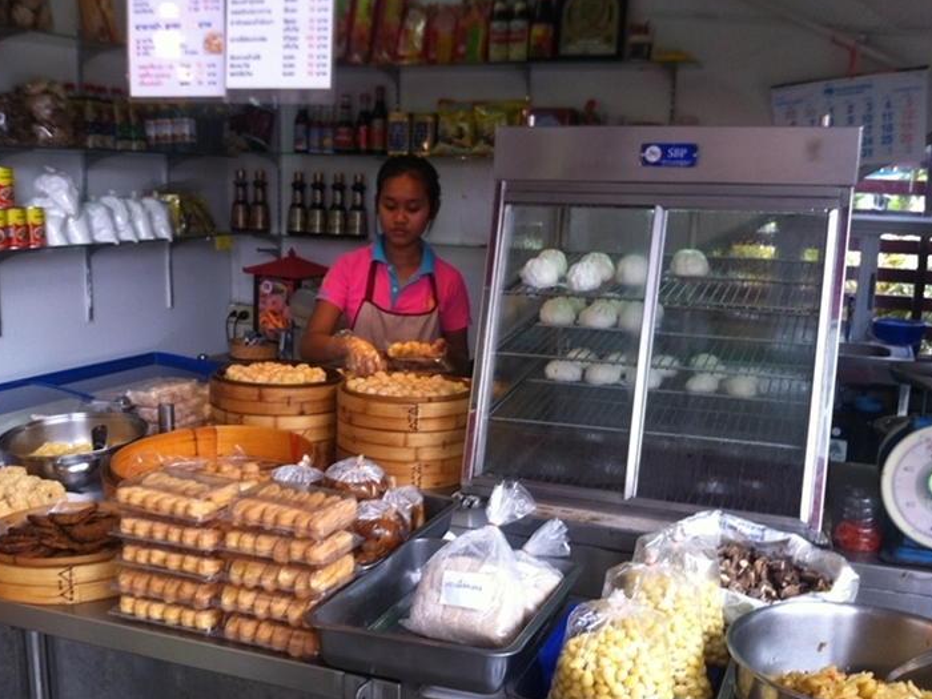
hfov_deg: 46.8
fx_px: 1077
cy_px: 386
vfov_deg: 35.9
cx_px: 430
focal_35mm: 40
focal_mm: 3.85
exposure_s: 1/40
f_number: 2.8
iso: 100
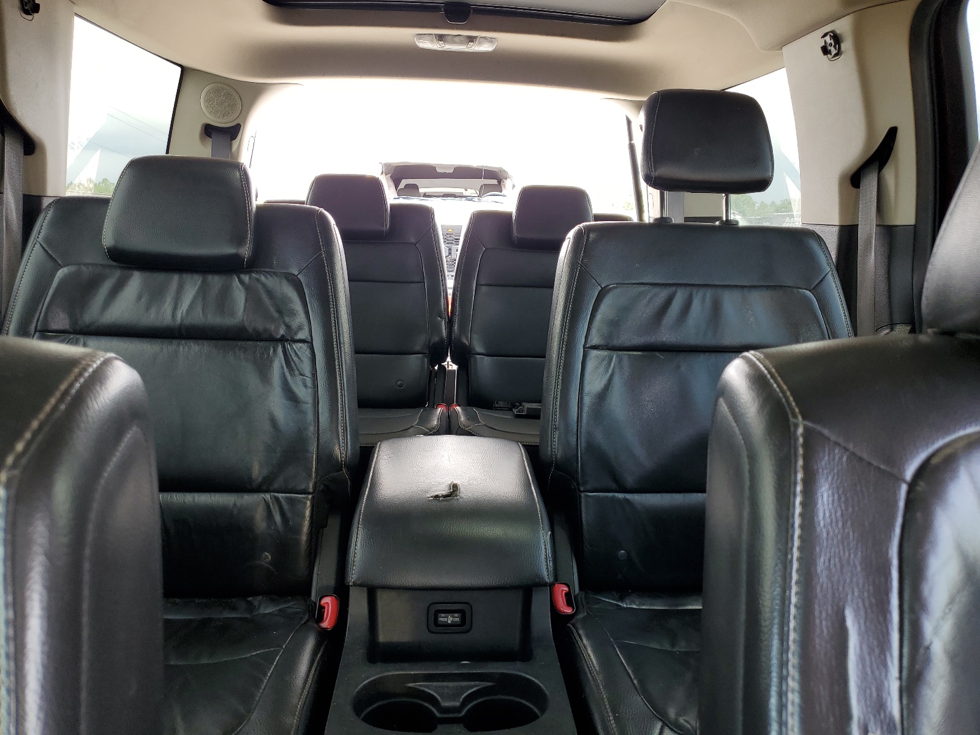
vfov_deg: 53.1
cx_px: 490
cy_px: 368
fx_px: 736
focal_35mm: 26
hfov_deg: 67.3
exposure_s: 1/167
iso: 50
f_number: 1.5
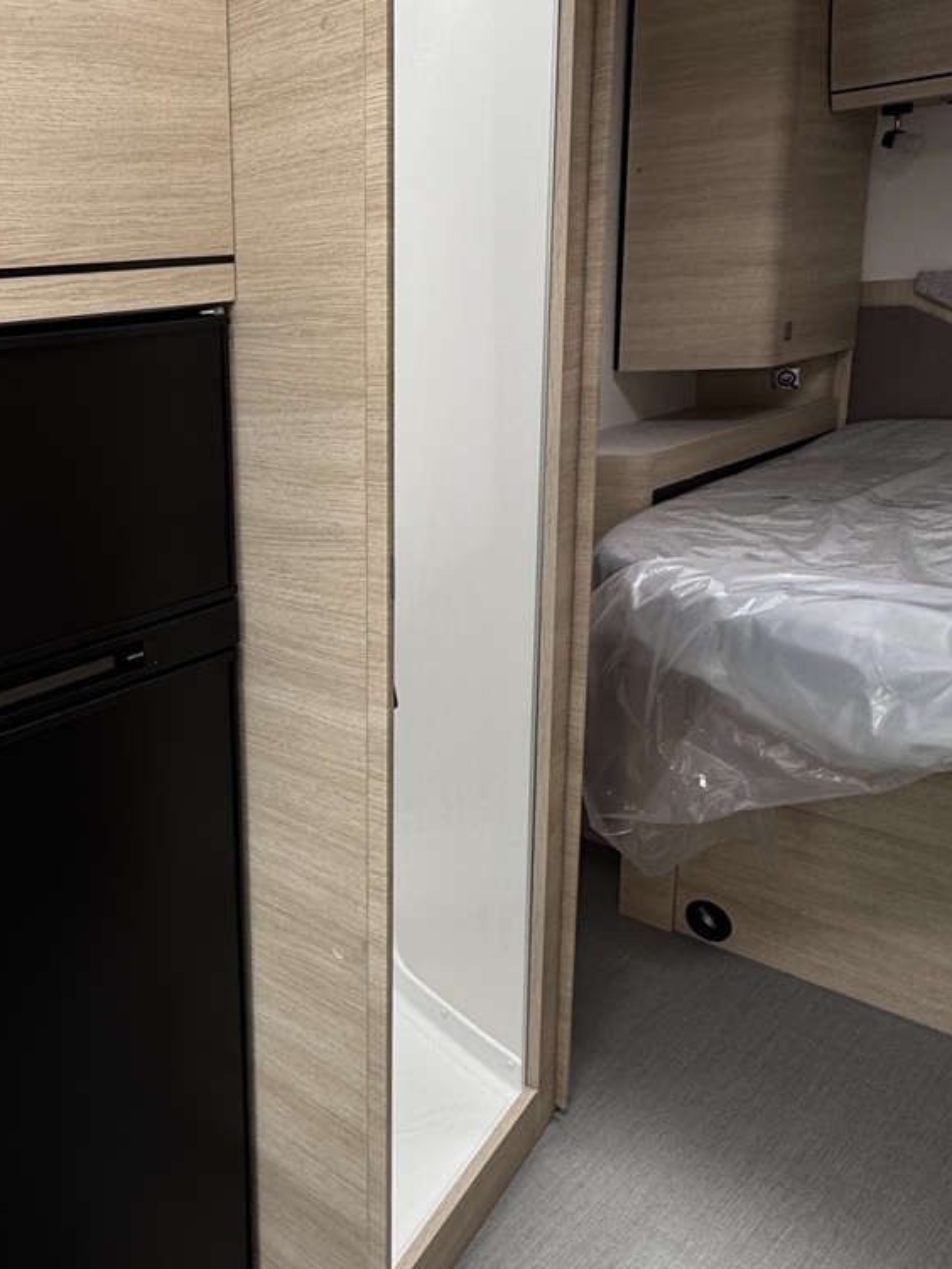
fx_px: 1100
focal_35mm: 30
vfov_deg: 59.7
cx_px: -24
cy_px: 537
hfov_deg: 40.3
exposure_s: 1/99
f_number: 2.2
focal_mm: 2.22
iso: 50
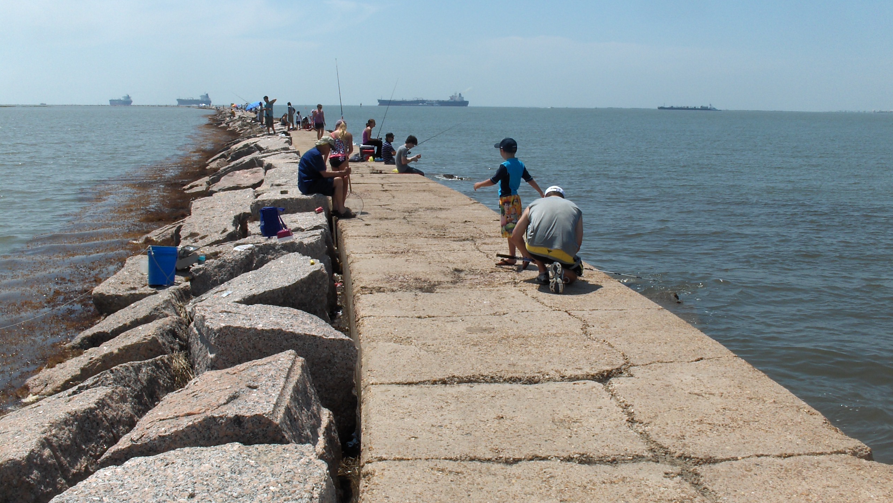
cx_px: 447
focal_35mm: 31
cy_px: 238
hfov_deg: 62.6
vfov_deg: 37.8
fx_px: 734
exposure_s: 1/253
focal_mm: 5.8
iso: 50
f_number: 6.4
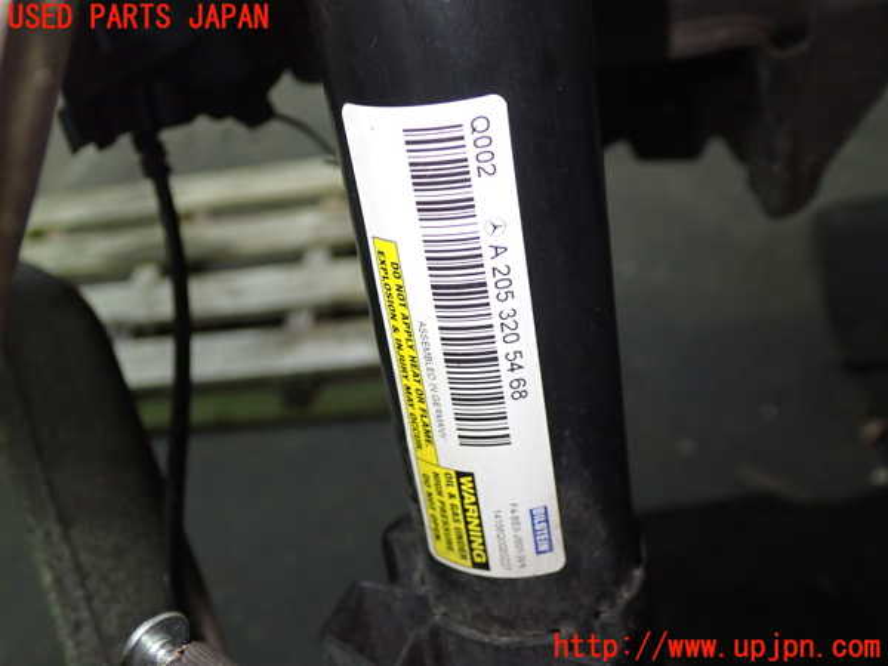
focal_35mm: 41
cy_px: 333
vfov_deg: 35.1
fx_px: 1052
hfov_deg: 45.8
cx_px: 444
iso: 800
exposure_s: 1/40
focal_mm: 7.31
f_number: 2.8
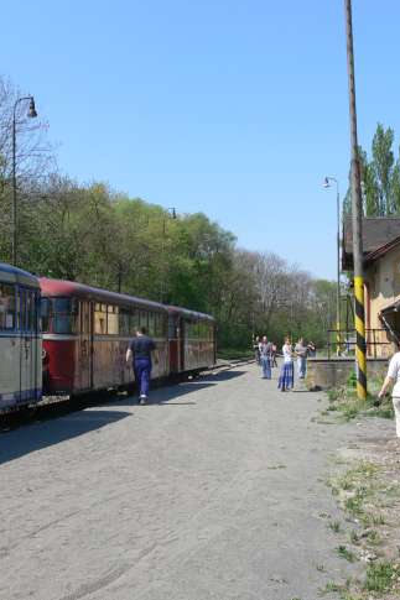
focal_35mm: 49
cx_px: 176
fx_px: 817
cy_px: 298
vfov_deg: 40.4
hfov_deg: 27.5
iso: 100
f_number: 5.6
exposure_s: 1/400
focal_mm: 7.4
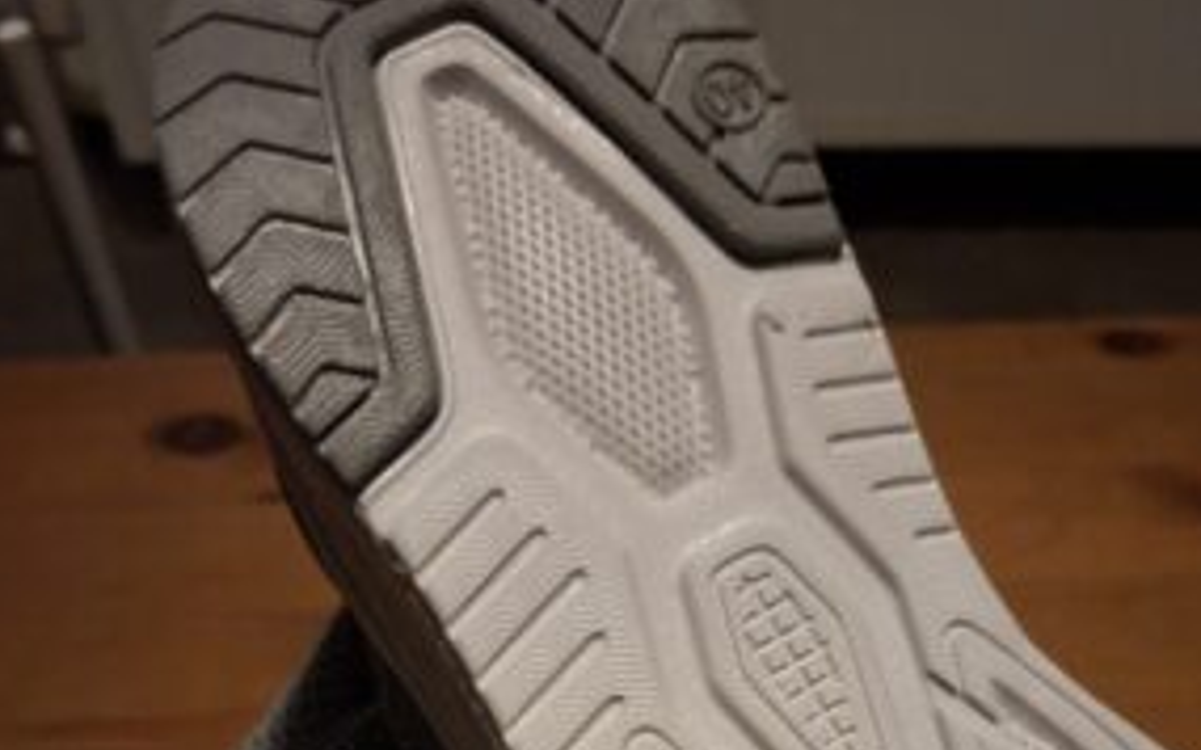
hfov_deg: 49.1
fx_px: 1309
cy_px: 950
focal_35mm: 40
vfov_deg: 27.3
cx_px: 687
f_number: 1.8
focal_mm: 5.54
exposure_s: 1/20
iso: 1250
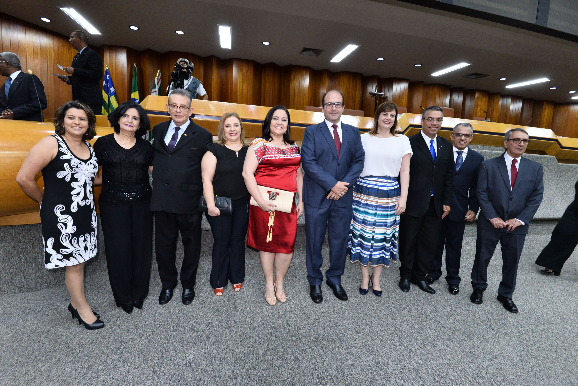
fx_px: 257
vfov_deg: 73.8
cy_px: 193
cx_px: 289
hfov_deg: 96.7
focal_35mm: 16
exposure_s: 1/60
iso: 2500
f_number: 8
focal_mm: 16
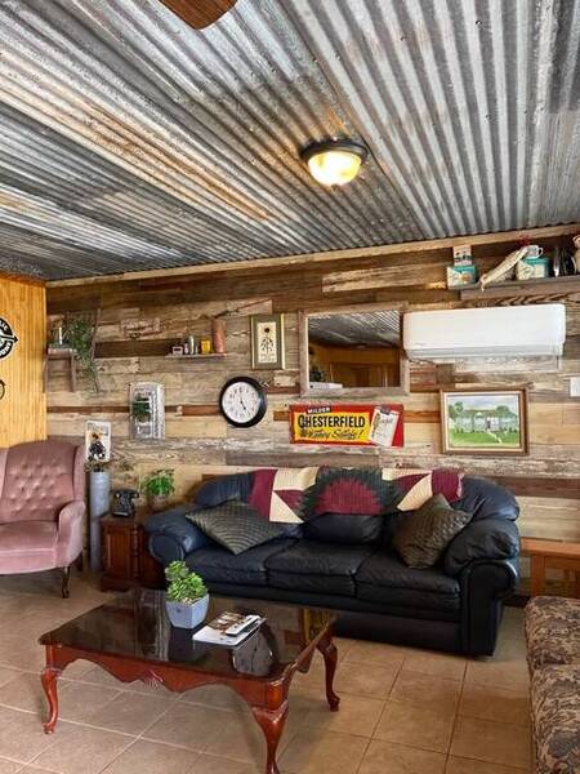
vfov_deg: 67.3
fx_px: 581
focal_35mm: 26
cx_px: 290
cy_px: 387
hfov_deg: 53.1
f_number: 1.6
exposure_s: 1/60
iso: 400
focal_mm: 5.1
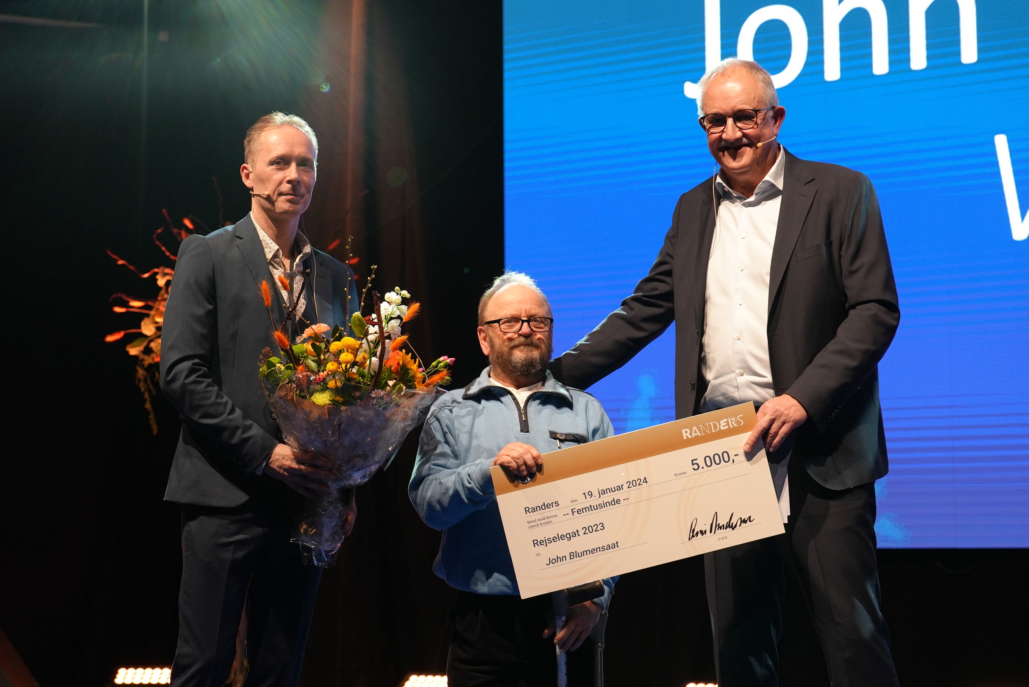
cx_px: 514
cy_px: 344
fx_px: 2002
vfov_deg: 19.5
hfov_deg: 28.8
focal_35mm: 70
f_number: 4
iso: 1000
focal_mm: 70
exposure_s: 1/160
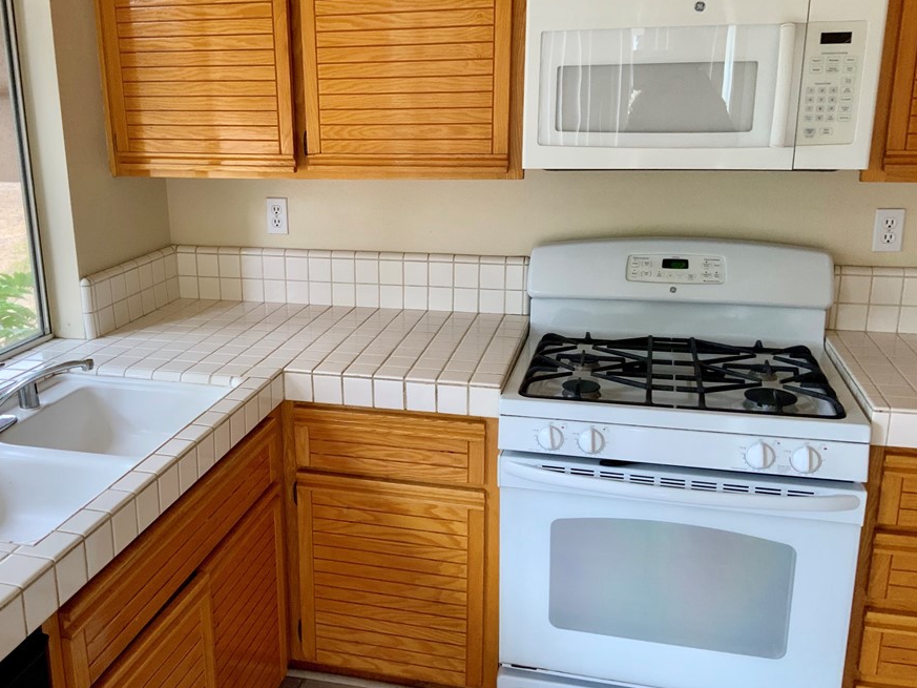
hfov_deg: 53.7
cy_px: 315
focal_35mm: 34
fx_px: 901
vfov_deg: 41.8
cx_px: 381
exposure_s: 1/120
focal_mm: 3
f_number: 1.8
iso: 64
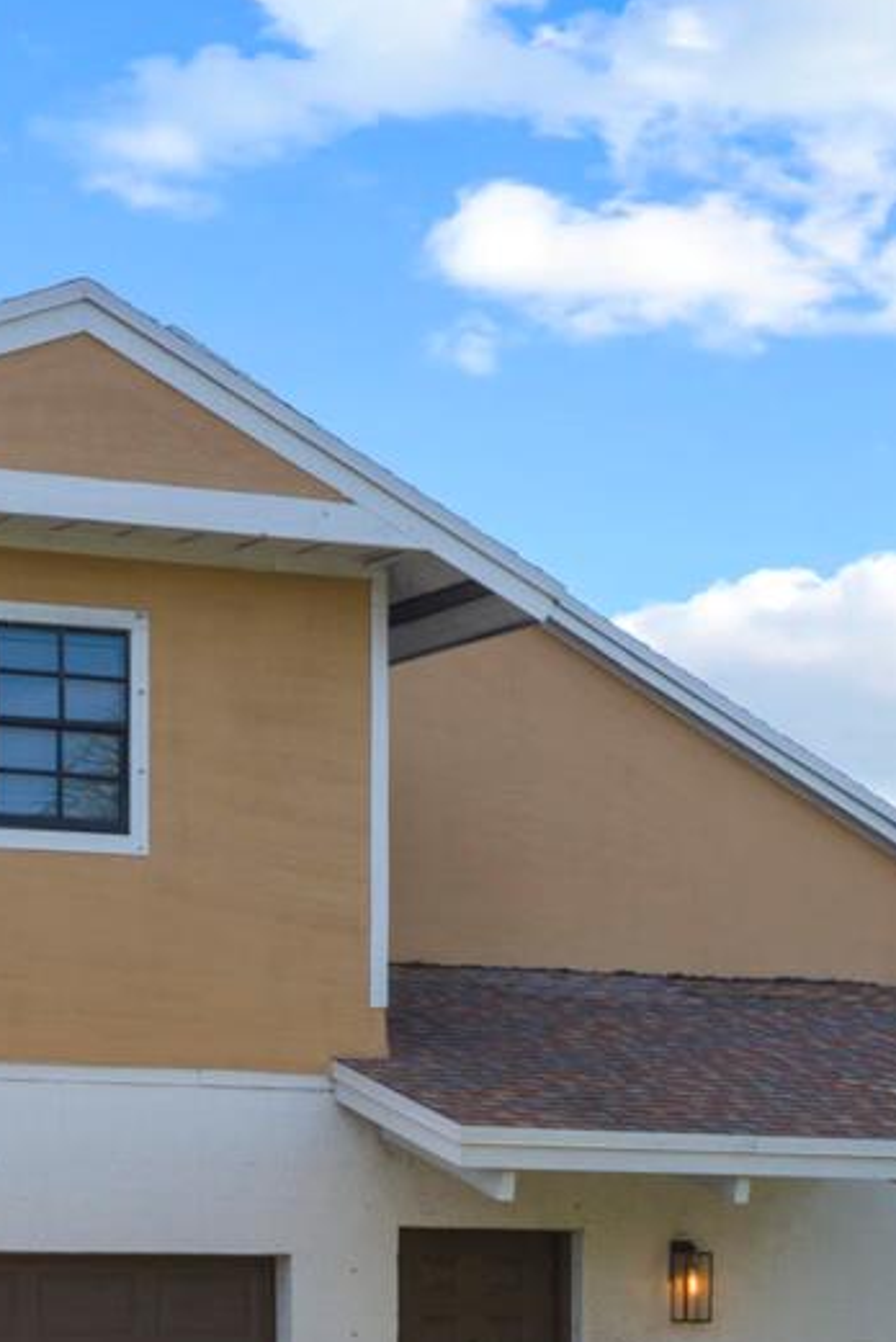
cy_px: 1446
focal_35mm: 110
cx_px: 626
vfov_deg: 18.0
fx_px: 4101
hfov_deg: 12.4
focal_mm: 14.45
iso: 100
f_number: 5
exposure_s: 1/100
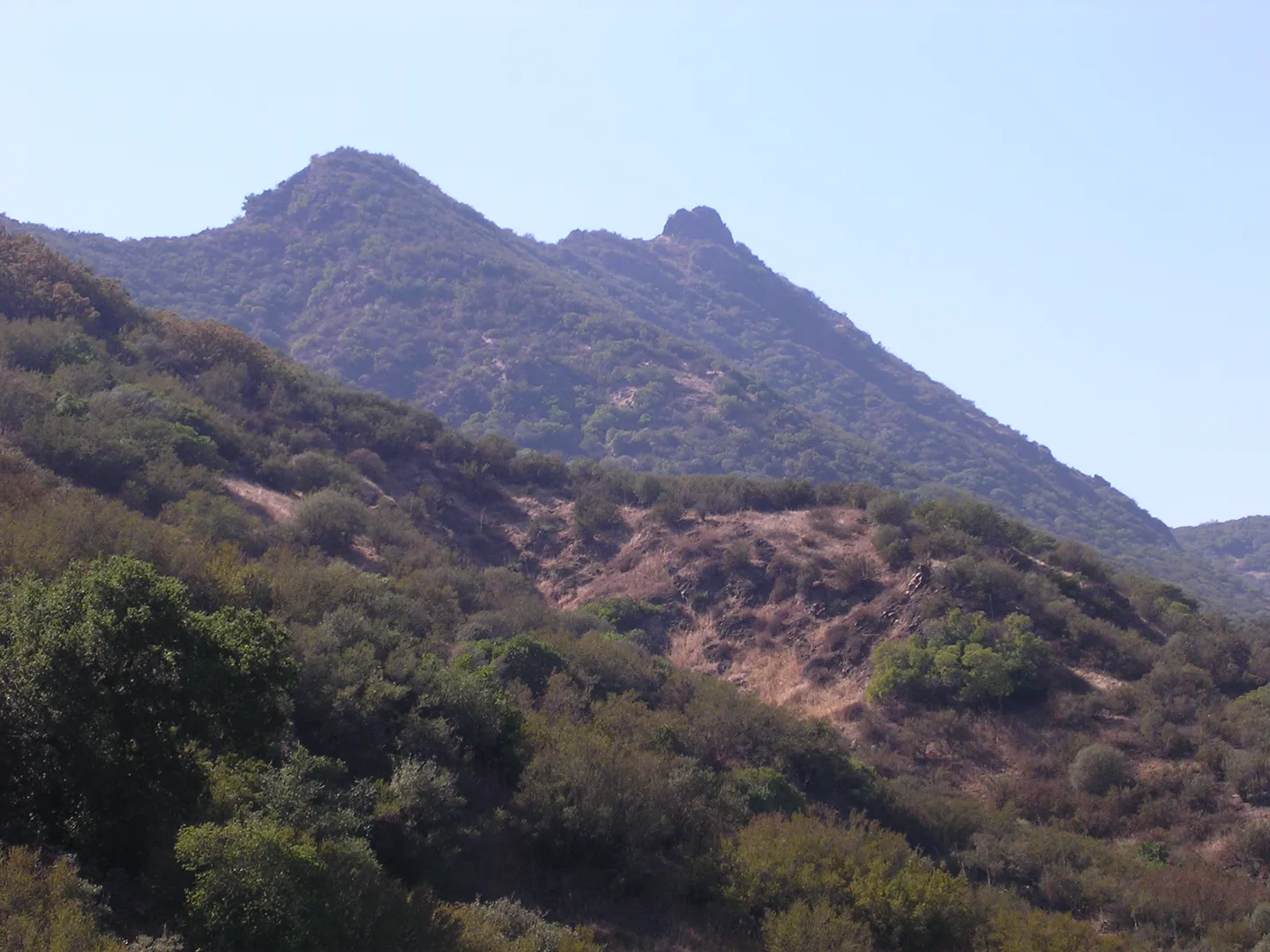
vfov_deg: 14.8
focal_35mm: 100
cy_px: 476
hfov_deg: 19.6
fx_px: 3669
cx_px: 635
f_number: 4.5
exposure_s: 1/334
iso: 100
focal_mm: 15.2
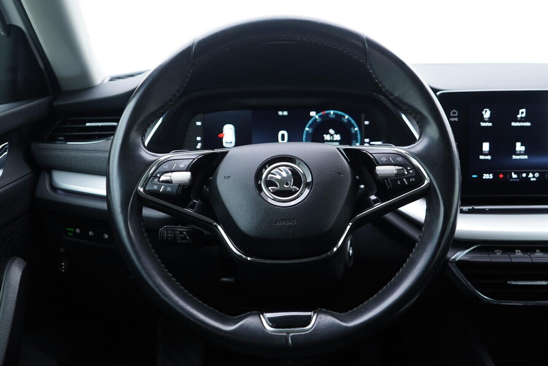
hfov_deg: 53.1
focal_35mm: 36
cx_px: 274
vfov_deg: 36.9
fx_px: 548
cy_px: 183
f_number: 2.8
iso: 250
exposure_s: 1/40
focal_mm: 24
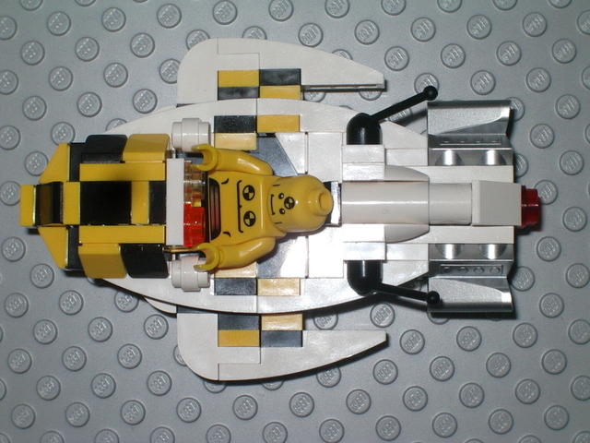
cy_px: 222
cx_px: 295
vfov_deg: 13.0
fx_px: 1943
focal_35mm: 114
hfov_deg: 17.3
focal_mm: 17.4
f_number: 9
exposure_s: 1/125
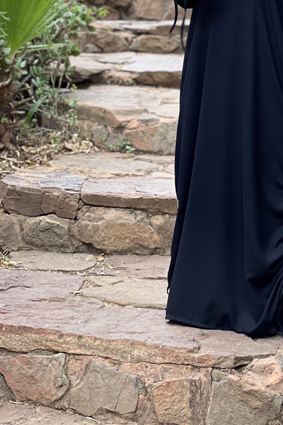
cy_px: 82
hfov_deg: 9.8
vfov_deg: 14.7
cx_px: 273
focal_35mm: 139
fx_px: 1639
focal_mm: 9
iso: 160
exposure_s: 1/121
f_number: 2.8
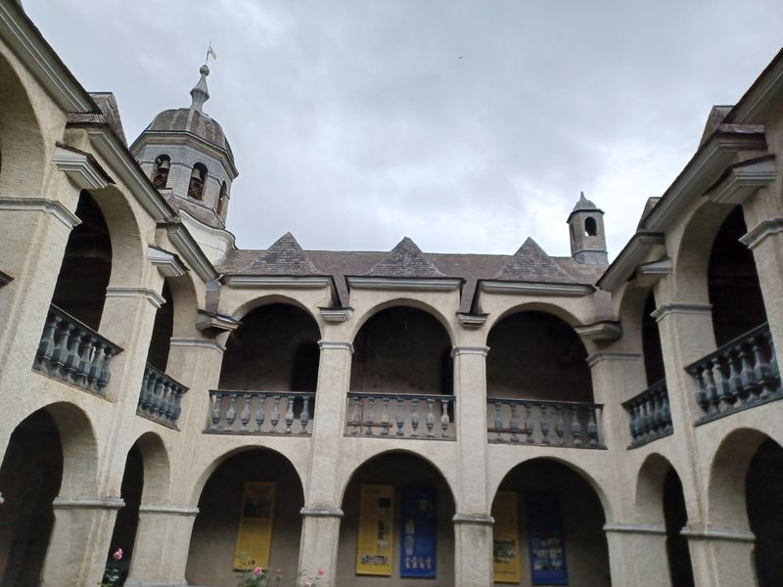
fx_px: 565
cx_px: 392
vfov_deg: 54.9
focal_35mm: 25
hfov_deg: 69.4
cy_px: 294
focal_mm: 4.6
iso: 32
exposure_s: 1/138
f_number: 1.8
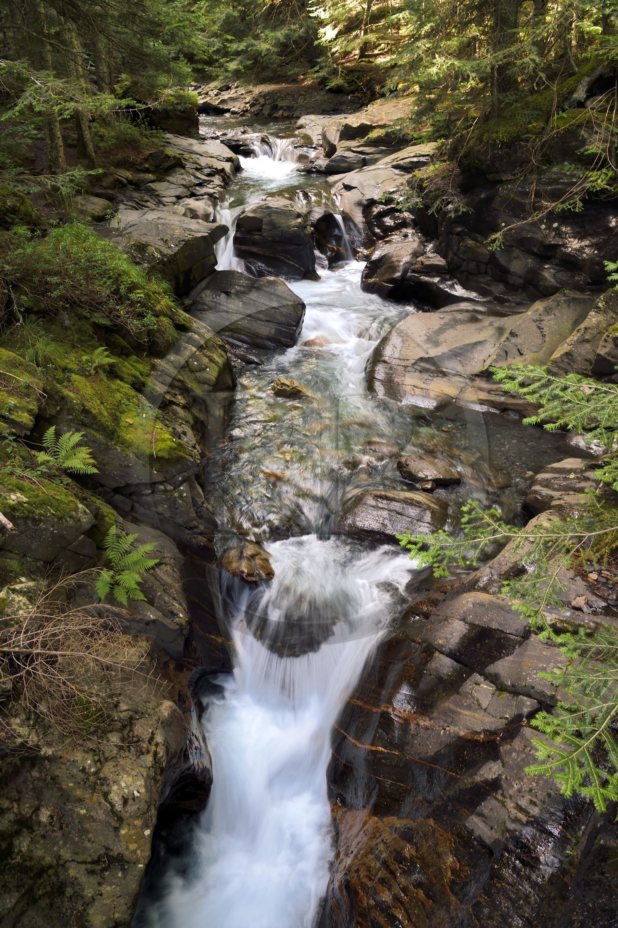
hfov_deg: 53.1
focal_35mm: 24
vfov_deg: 73.8
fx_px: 619
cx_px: 309
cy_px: 464
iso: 200
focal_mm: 24
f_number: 13
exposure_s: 1/6
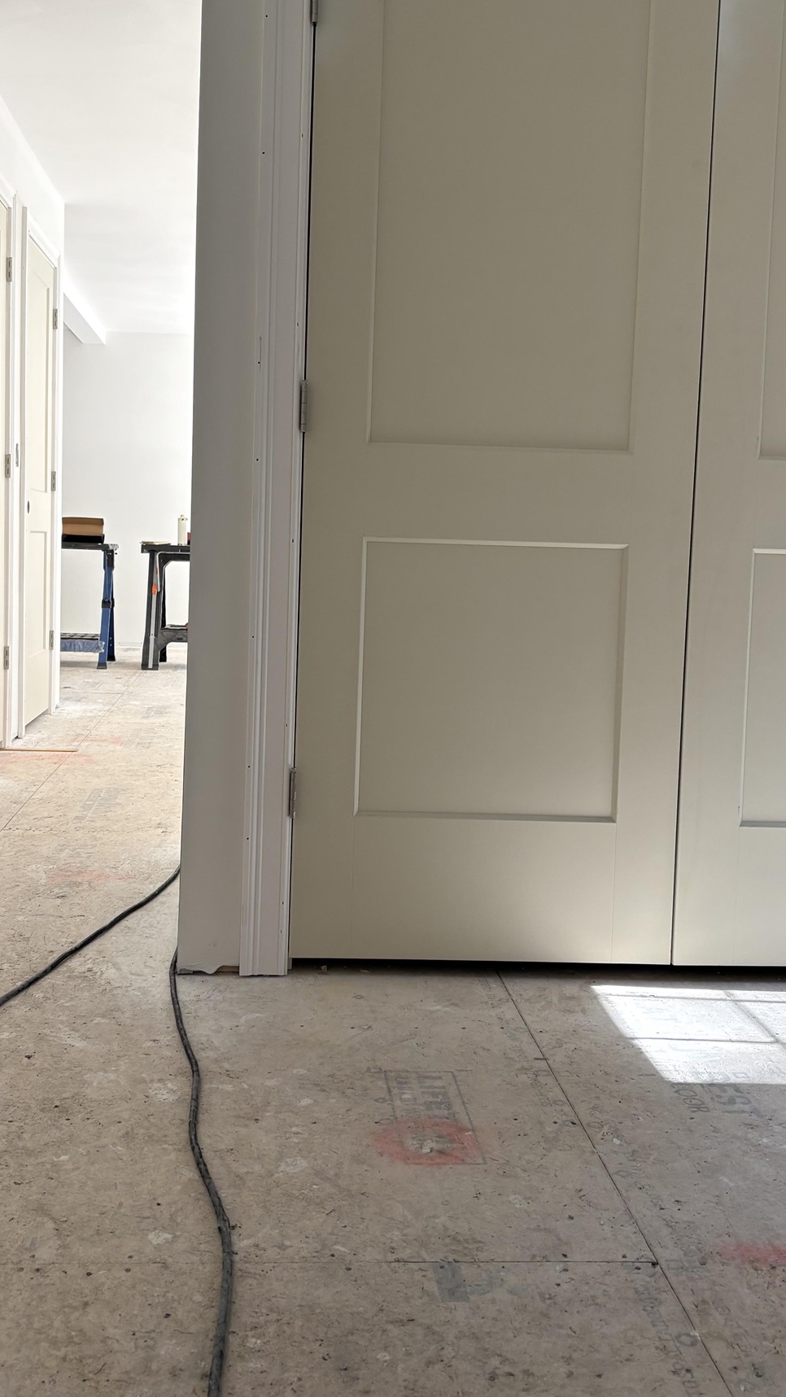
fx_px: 1408
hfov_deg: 31.2
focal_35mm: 38
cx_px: 361
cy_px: 640
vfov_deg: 52.7
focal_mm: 5.96
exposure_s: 1/122
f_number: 1.6
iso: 50
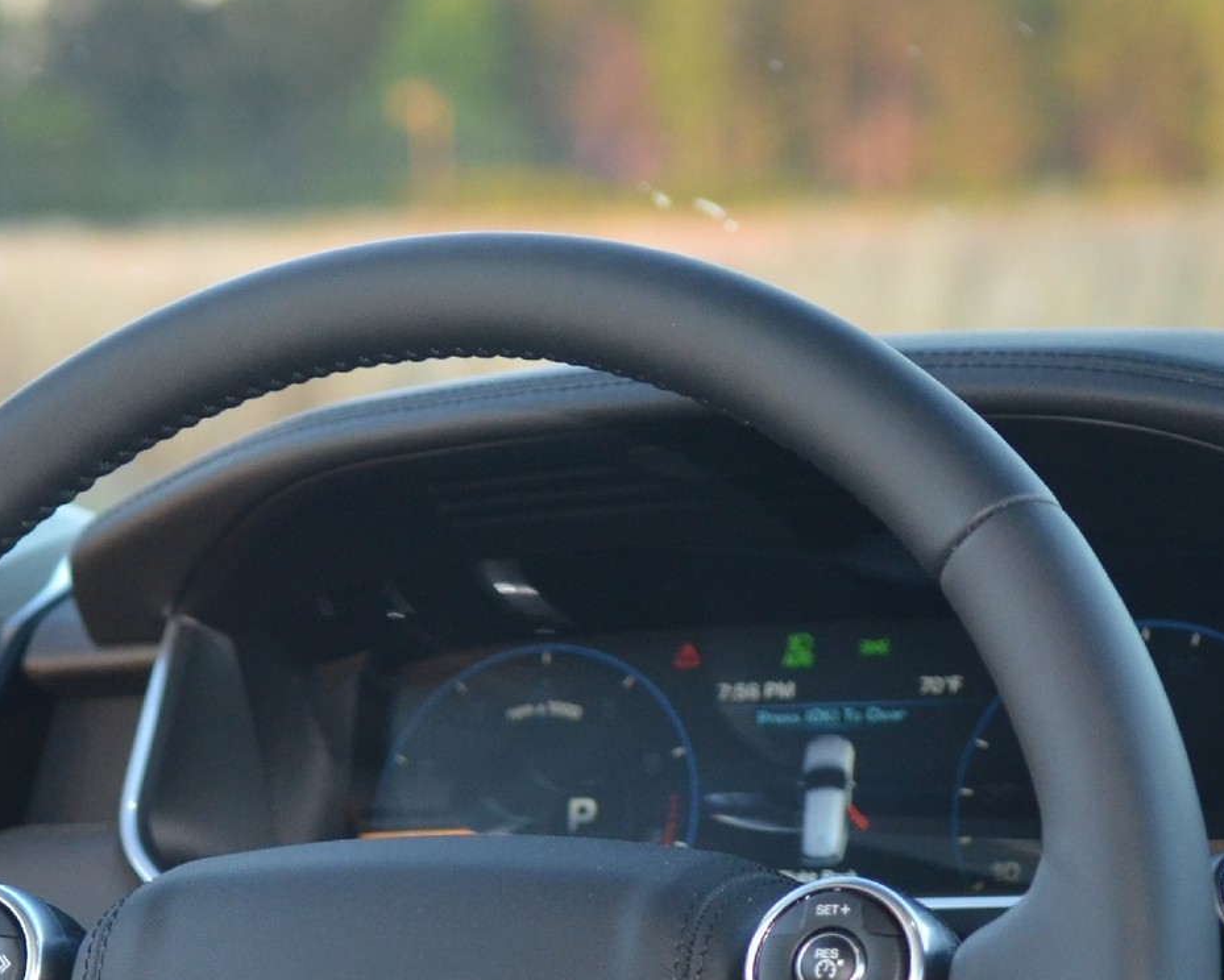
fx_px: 4793
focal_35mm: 132
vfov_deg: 11.6
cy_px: 964
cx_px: 252
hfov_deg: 14.5
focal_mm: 35
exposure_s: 1/60
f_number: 2.8
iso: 800
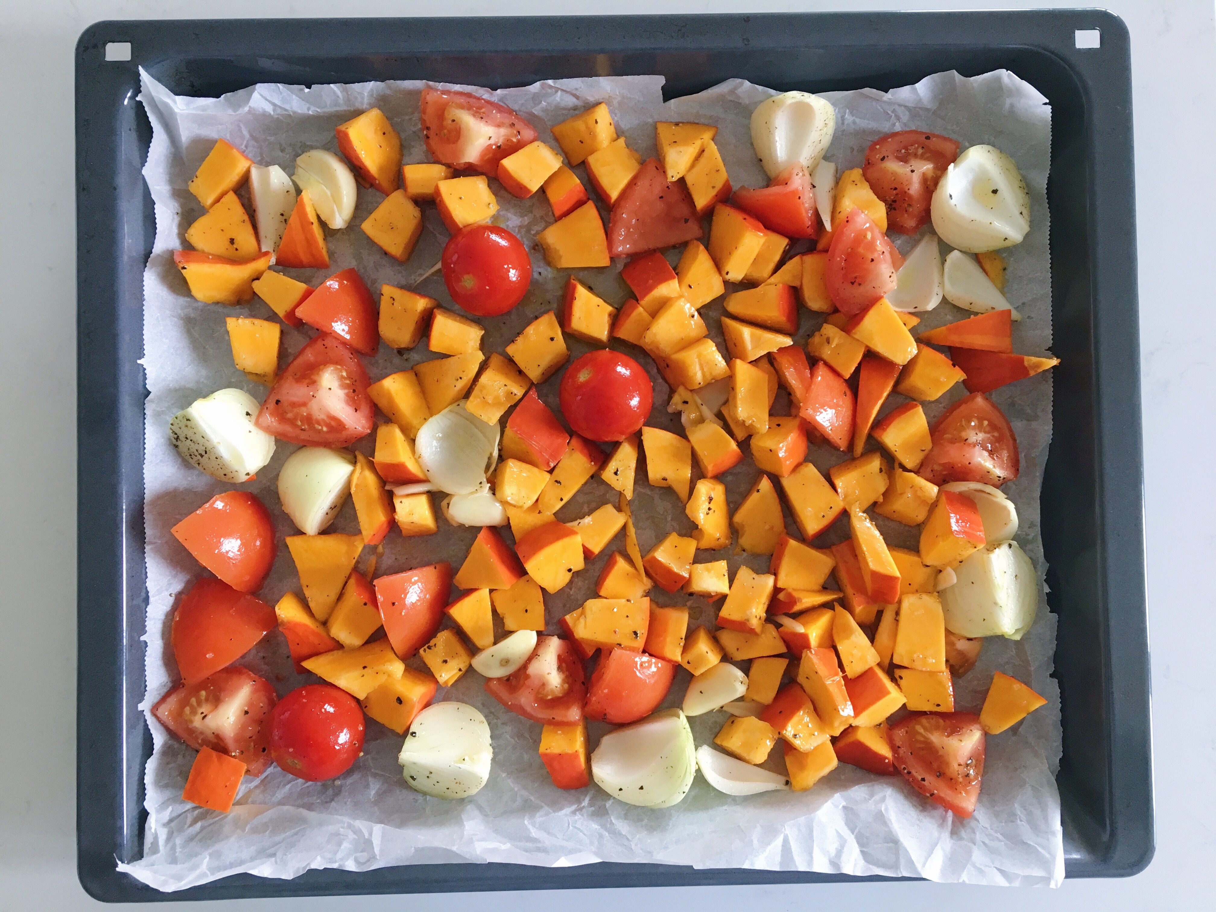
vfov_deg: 48.2
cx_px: 608
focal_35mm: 29
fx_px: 1019
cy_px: 456
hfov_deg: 61.7
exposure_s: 1/33
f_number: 2.2
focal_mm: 4.15
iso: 50
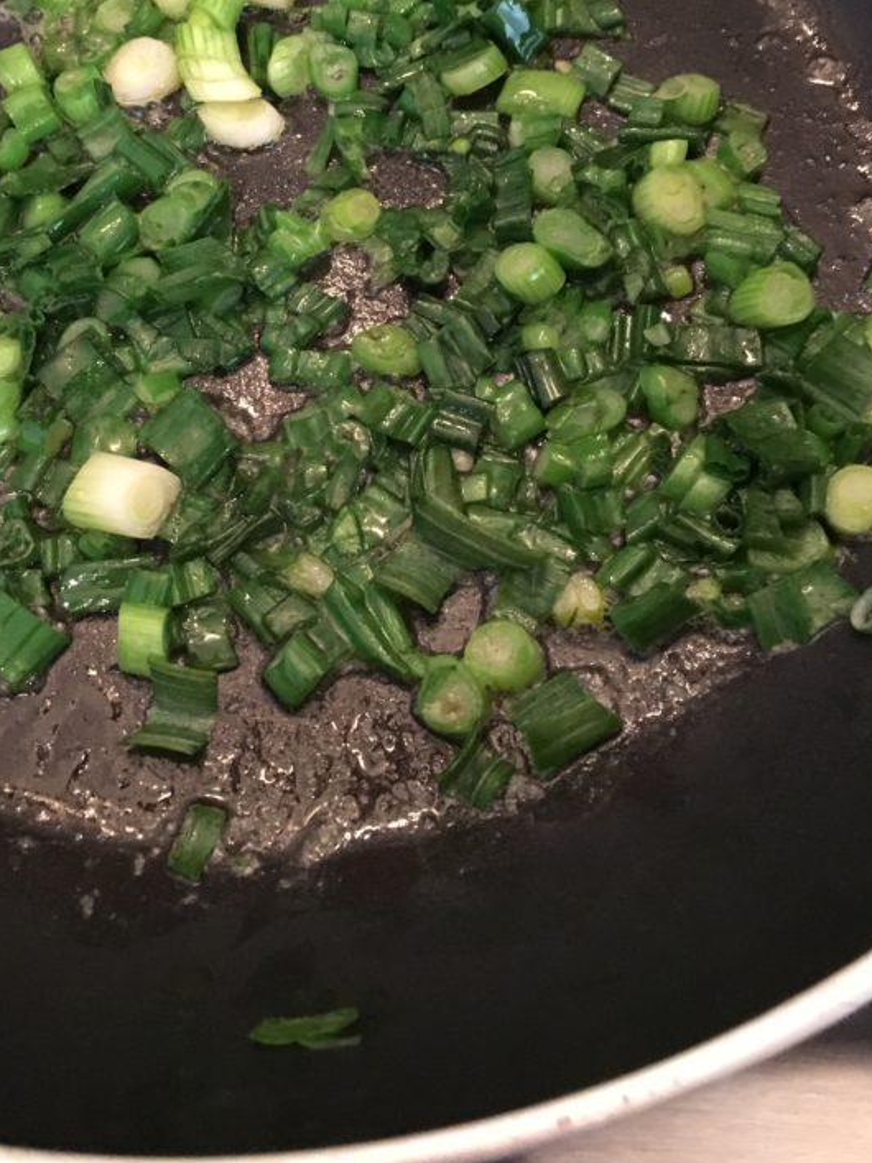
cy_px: 342
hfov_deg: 34.2
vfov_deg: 43.8
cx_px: 354
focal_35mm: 42
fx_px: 1411
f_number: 2.2
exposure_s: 1/15
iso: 320
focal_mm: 4.15
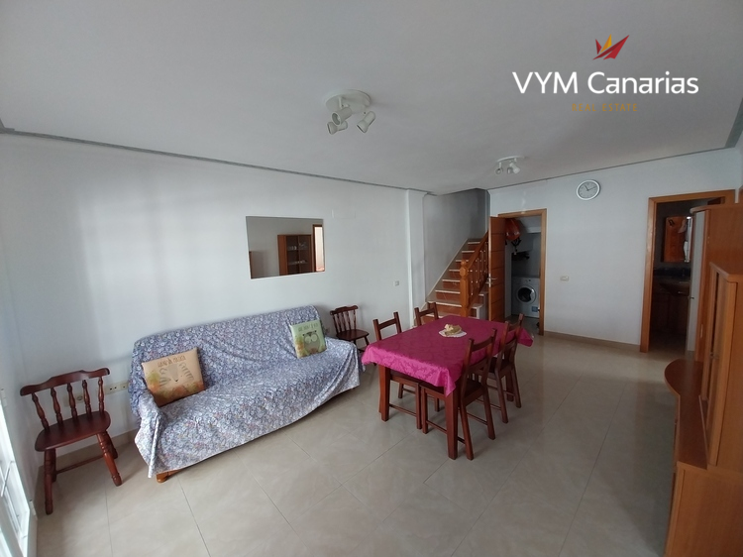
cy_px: 278
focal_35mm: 13
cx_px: 372
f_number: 2.2
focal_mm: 1.13
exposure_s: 1/50.1
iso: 80
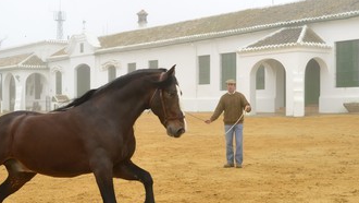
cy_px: 120
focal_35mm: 60
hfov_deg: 34.8
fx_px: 571
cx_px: 143
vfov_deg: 20.1
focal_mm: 45
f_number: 5.6
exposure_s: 1/1000
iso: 800
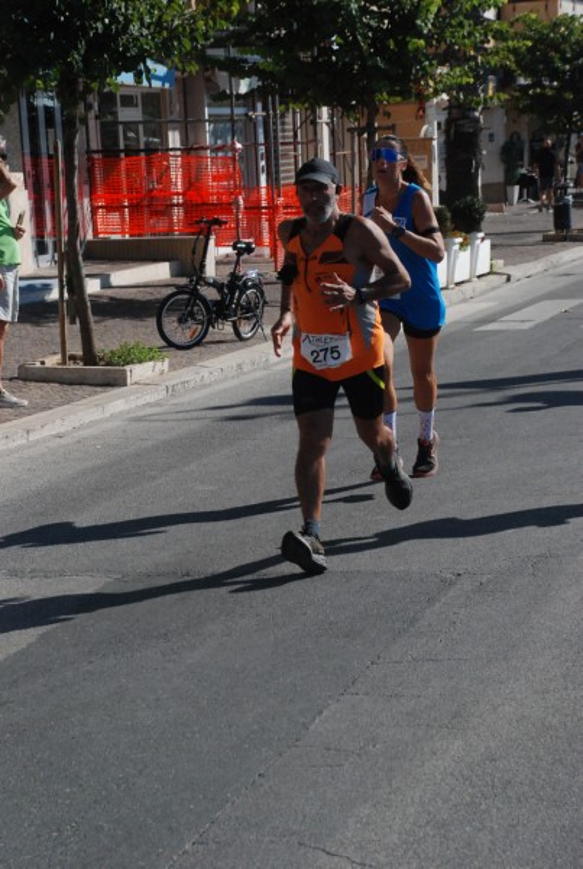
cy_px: 434
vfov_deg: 21.9
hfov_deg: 14.8
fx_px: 2247
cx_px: 292
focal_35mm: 93
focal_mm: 62
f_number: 8
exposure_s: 1/2000
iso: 1000
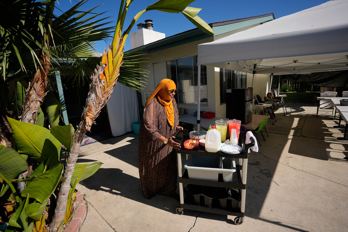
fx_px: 155
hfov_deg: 96.7
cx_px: 174
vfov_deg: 73.8
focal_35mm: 16
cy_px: 116
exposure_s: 1/4000
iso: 160
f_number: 2.8
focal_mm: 16
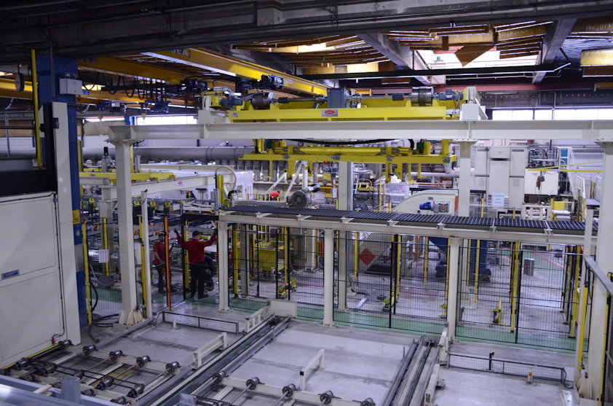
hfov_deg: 62.1
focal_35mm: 30
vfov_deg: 43.4
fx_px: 510
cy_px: 203
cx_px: 306
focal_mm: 20
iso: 2000
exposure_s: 1/125
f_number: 3.5
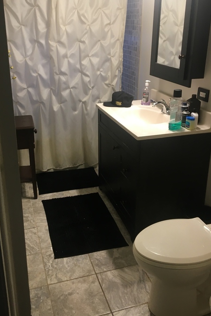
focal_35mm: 36
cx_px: 105
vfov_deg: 53.1
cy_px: 144
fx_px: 317
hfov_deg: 36.9
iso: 64
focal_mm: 4.15
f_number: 2.2
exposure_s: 1/30
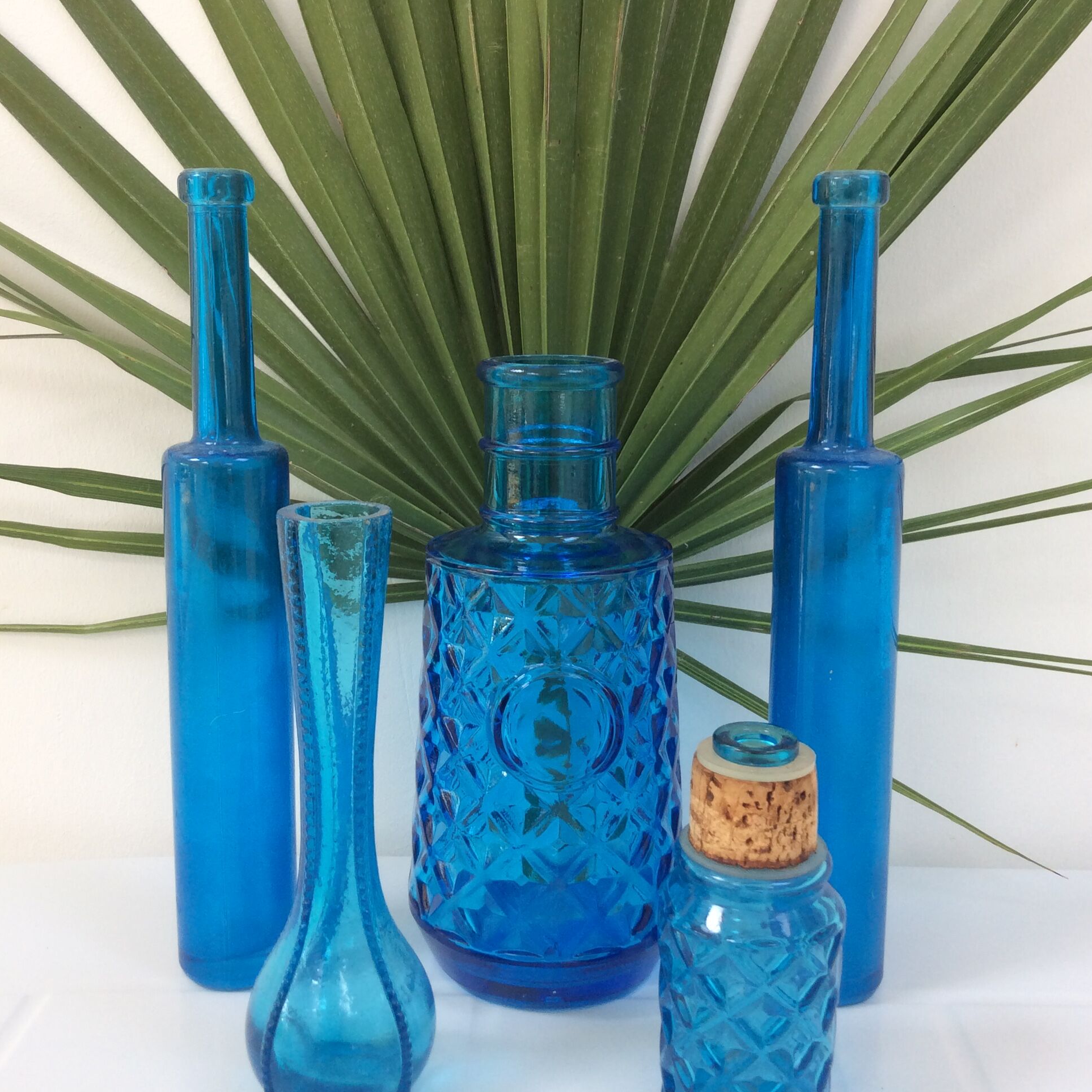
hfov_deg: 43.9
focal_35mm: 38
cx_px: 548
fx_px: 1356
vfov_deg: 43.7
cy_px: 462
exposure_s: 1/33
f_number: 2.4
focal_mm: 3.3
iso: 32
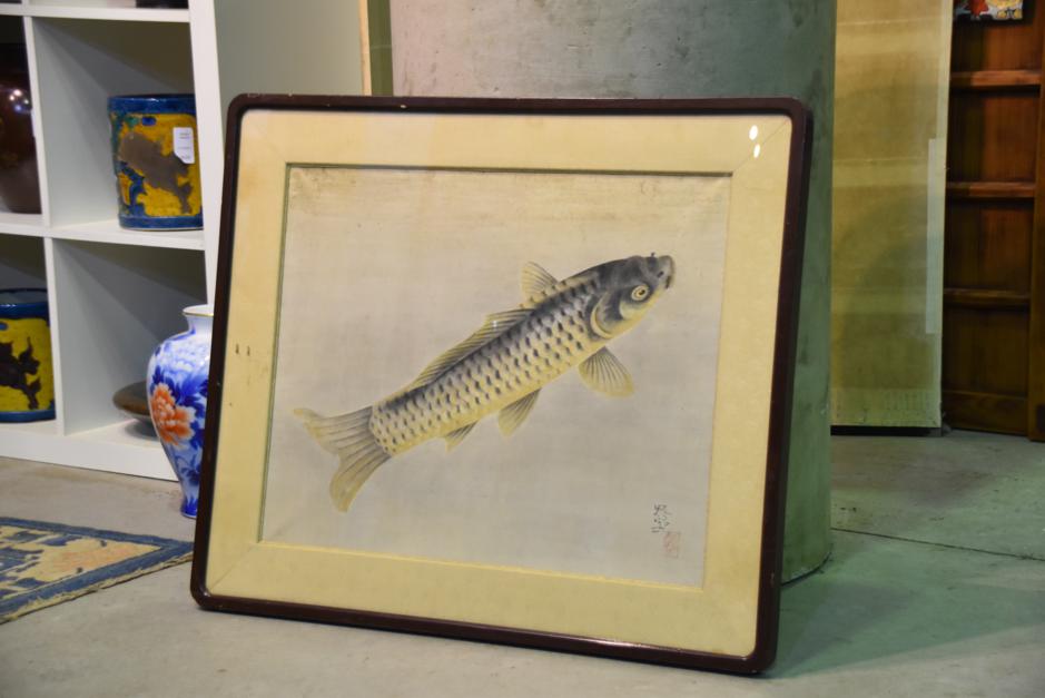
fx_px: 2265
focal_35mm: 78
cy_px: 349
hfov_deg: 26.0
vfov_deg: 17.5
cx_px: 522
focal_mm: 52
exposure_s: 1/60
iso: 1400
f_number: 4.8
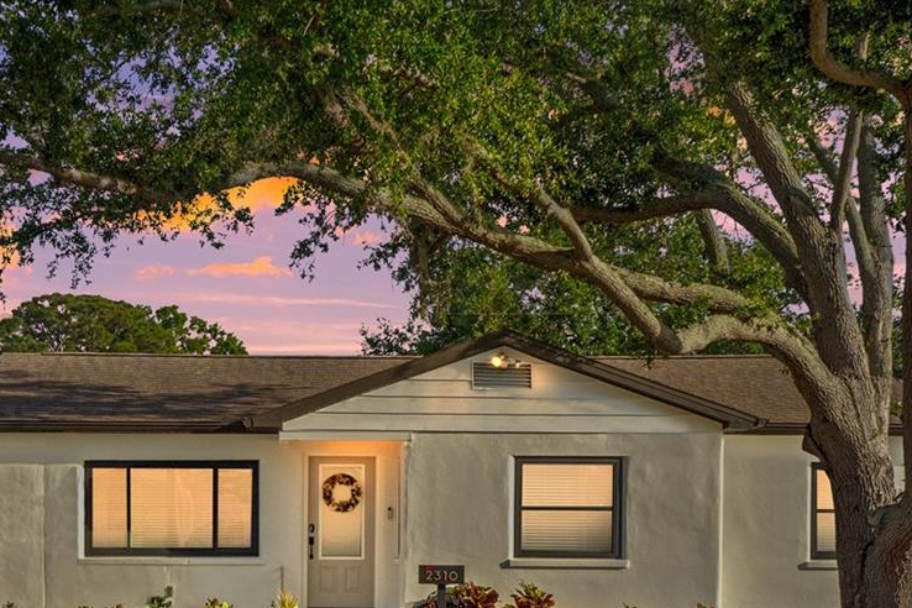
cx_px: 213
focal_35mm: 65
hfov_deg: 30.4
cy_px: 581
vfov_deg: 20.4
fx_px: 1647
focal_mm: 20
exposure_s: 1/1000
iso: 400
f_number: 7.1
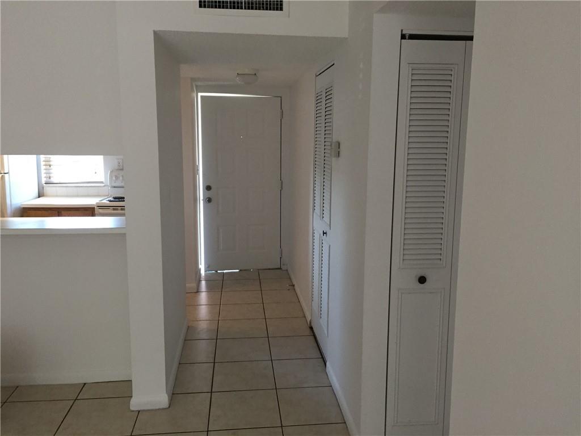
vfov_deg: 48.2
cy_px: 218
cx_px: 290
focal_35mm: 29
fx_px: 487
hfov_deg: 61.7
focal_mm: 4.15
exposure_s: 1/30
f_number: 2.2
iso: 160
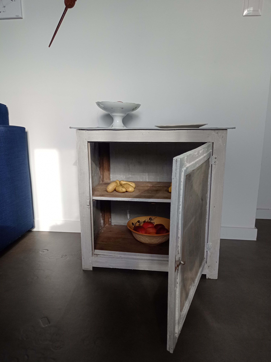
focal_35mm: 28
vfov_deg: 63.5
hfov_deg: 49.7
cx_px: 136
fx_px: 293
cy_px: 181
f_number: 1.79
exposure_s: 1/215
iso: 100
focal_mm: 4.7
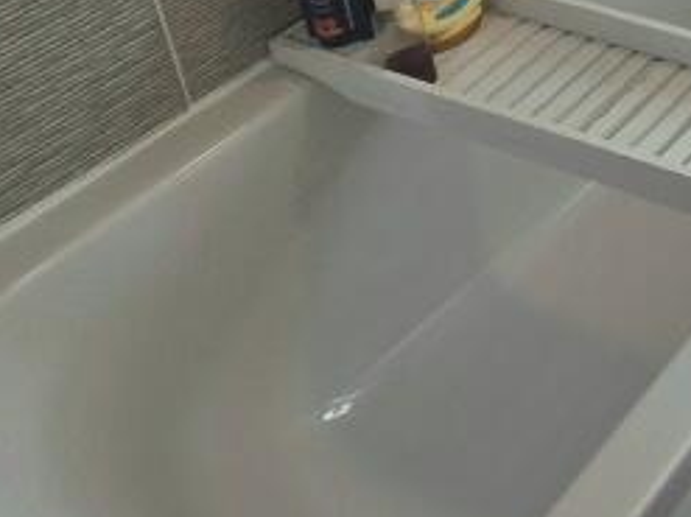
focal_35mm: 54
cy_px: -486
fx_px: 1077
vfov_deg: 18.7
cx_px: 1228
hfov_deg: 22.2
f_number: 1.9
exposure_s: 1/101
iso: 50
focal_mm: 2.2
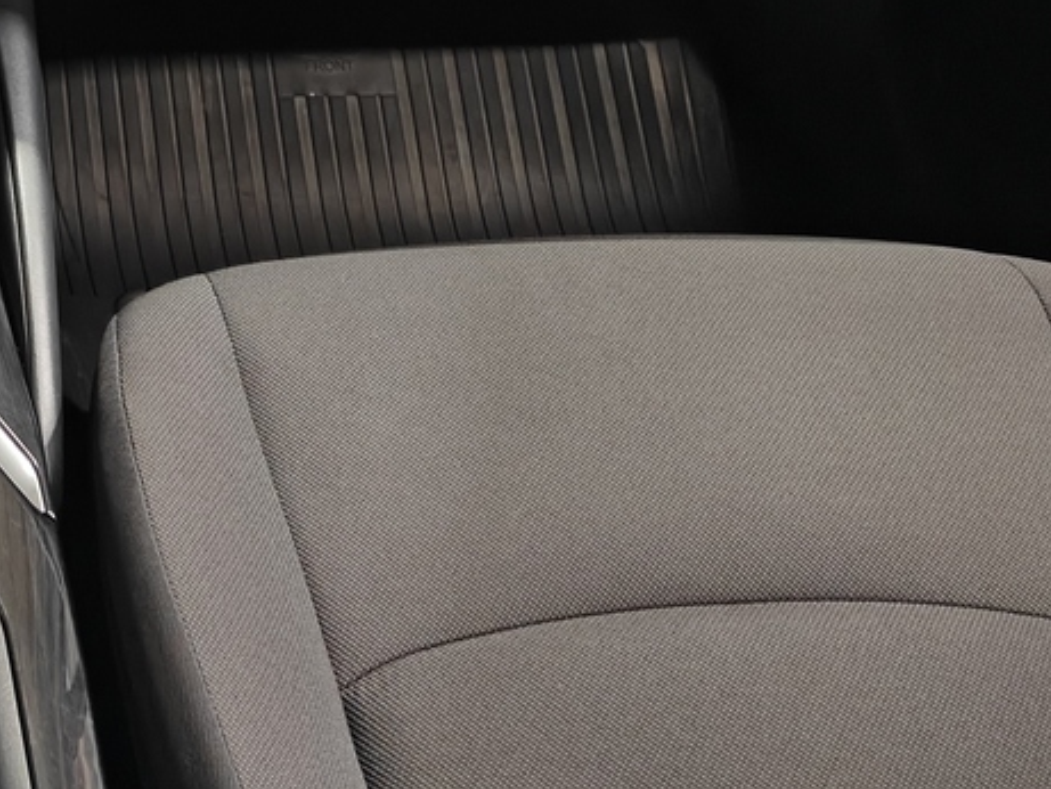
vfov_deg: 18.1
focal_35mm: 75
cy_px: -292
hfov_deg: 23.6
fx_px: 2278
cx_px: -223
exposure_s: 1/48
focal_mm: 5.59
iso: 160
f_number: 1.8
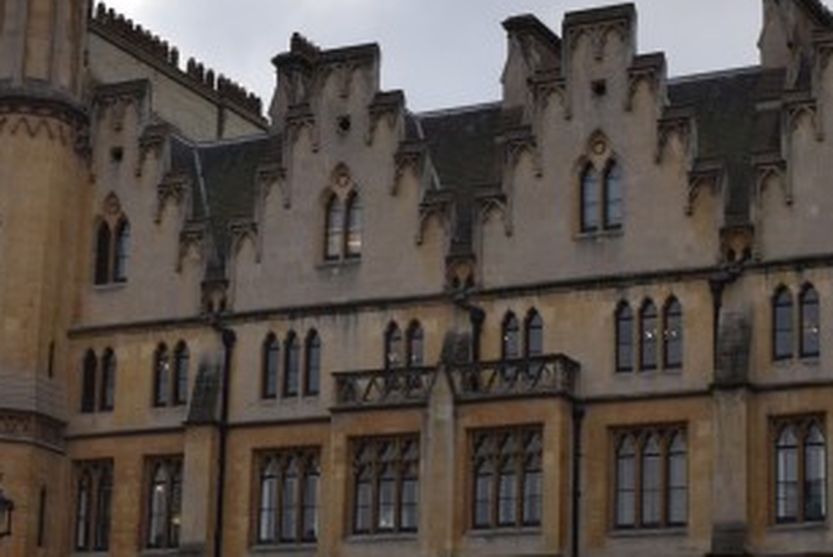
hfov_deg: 20.2
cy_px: 277
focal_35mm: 100
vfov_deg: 13.7
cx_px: 201
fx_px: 2315
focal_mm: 20
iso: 360
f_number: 8
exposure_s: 1/250
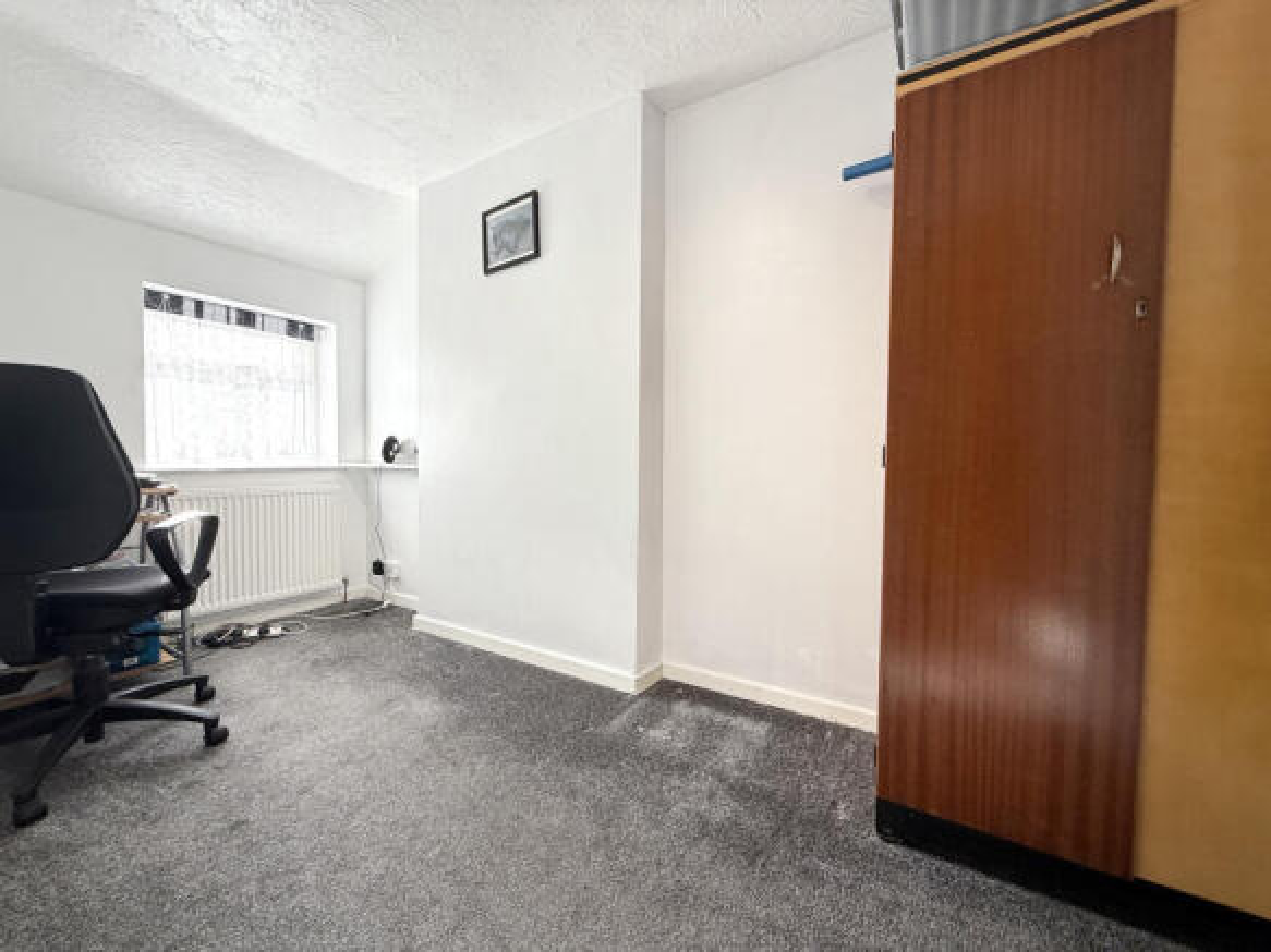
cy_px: 476
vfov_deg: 85.7
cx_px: 636
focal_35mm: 14
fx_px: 514
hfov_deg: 102.1
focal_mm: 2.22
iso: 50
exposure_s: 1/127
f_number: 2.2
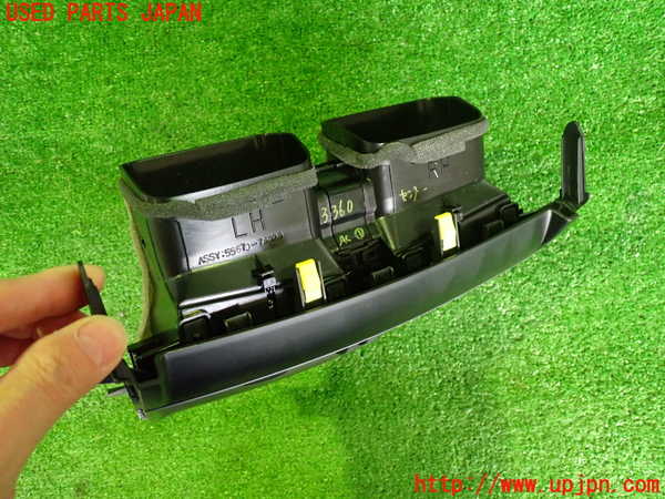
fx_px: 576
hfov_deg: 60.0
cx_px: 332
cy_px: 250
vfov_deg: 46.8
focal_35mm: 30
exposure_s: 1/25
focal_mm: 5.4
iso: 800
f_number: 2.3
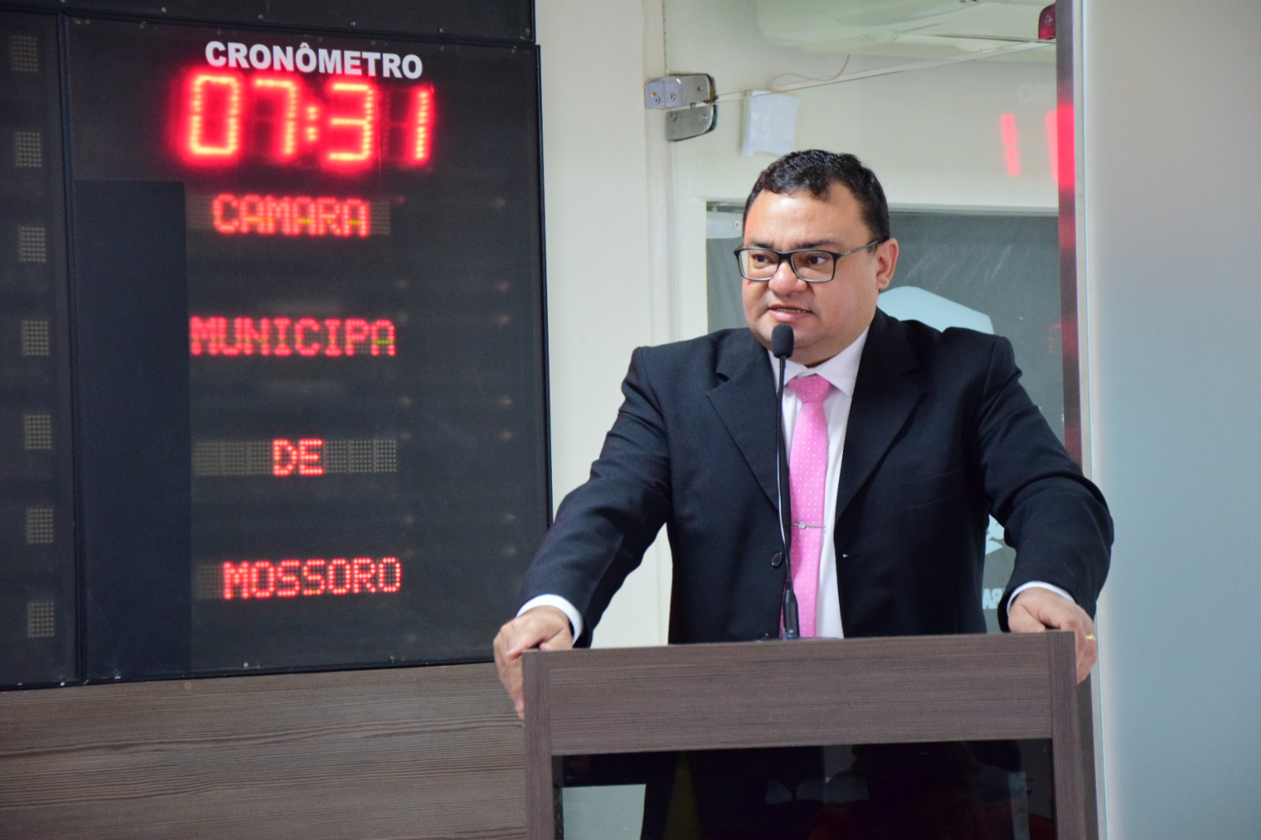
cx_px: 630
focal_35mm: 120
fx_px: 4203
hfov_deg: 17.1
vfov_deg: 11.4
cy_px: 420
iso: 2000
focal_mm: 80
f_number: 5.3
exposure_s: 1/60
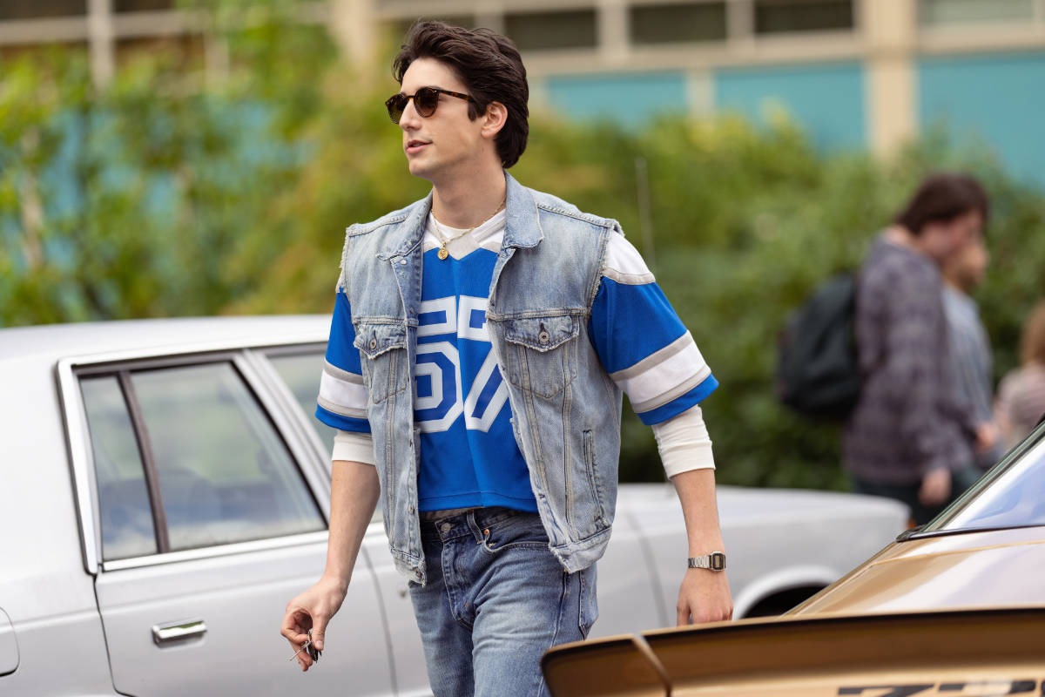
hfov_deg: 15.2
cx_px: 522
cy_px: 348
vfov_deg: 10.2
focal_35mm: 135
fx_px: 3918
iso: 500
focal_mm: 135
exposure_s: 1/2500
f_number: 1.8
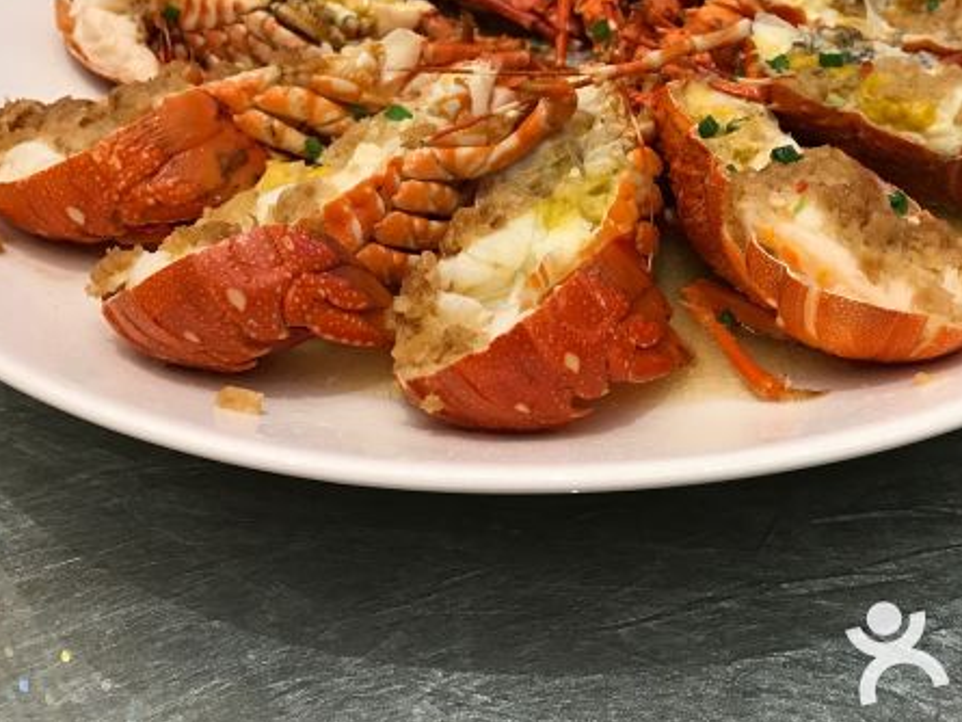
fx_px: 1223
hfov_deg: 42.4
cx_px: 631
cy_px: 198
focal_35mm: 44
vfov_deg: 32.4
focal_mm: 3.99
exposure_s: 1/33
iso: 25
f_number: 1.8
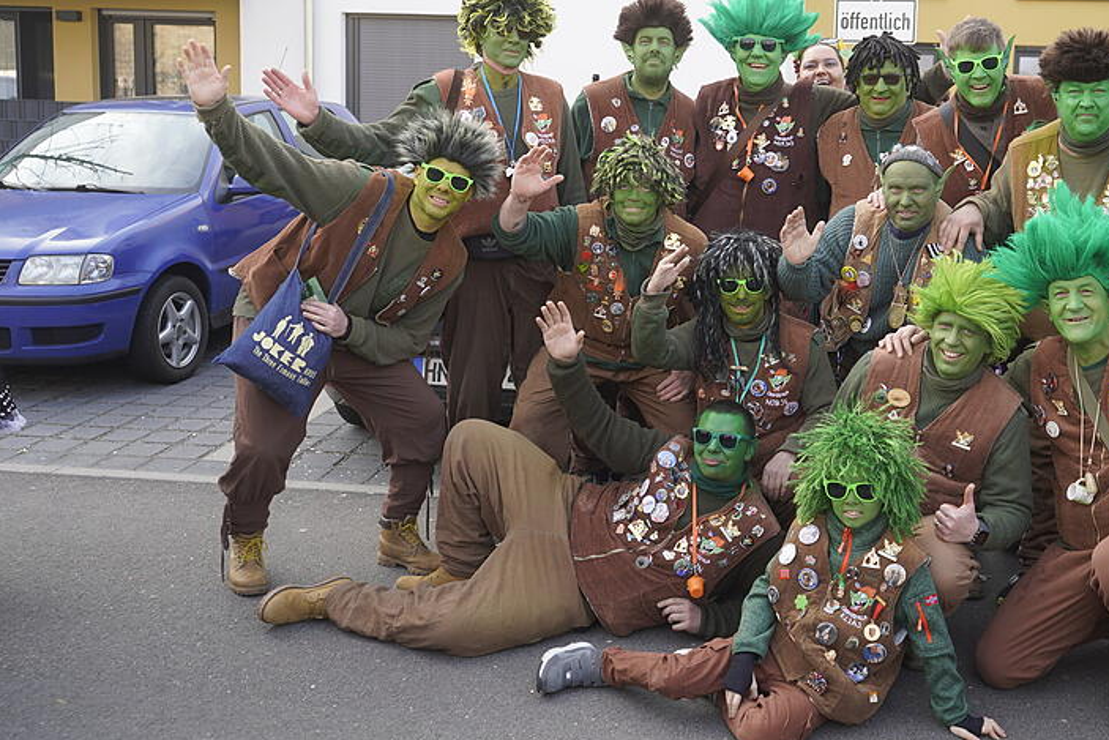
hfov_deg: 47.9
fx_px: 1232
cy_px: 316
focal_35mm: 40
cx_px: 711
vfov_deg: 33.4
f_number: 4
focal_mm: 30
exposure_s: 1/160
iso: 125
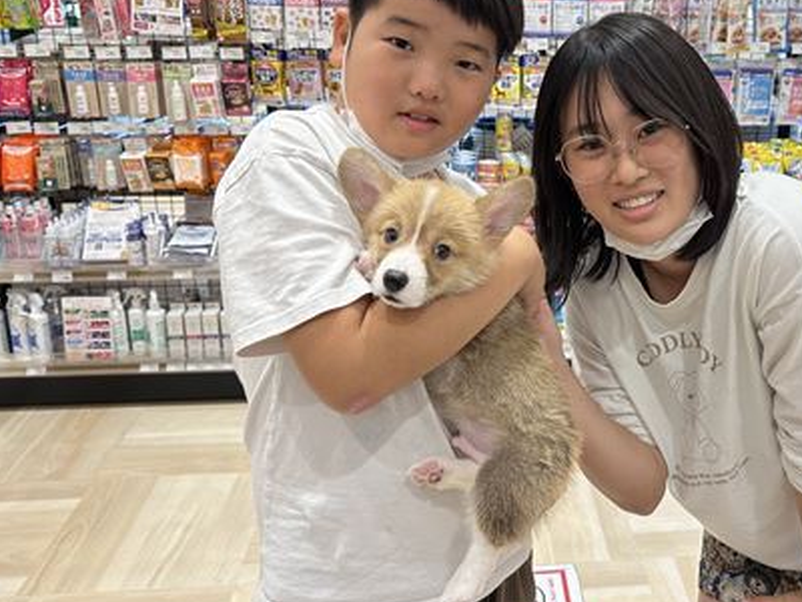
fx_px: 834
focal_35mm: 36
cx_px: 563
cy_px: 245
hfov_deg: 50.0
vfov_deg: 39.5
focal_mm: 6.86
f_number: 1.78
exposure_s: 1/120
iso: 160
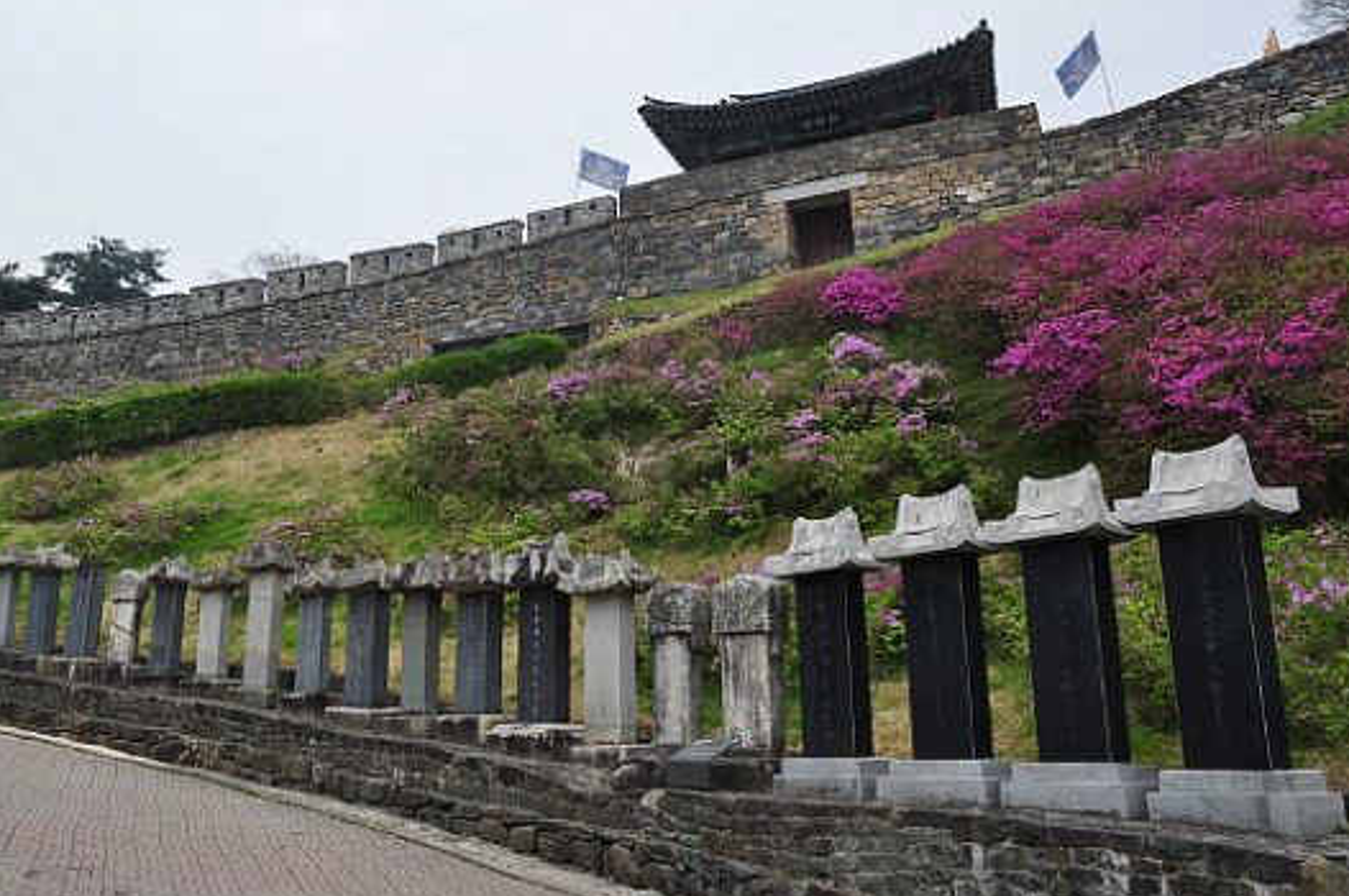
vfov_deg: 41.0
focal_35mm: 32
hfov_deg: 58.5
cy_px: 419
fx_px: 1198
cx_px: 570
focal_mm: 18
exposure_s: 1/200
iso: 400
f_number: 10
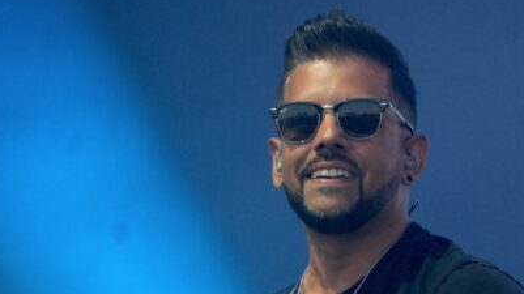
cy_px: 233
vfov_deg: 1.7
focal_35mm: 699
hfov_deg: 3.1
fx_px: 9706
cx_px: 452
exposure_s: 1/400
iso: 1600
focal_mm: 232
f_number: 6.3
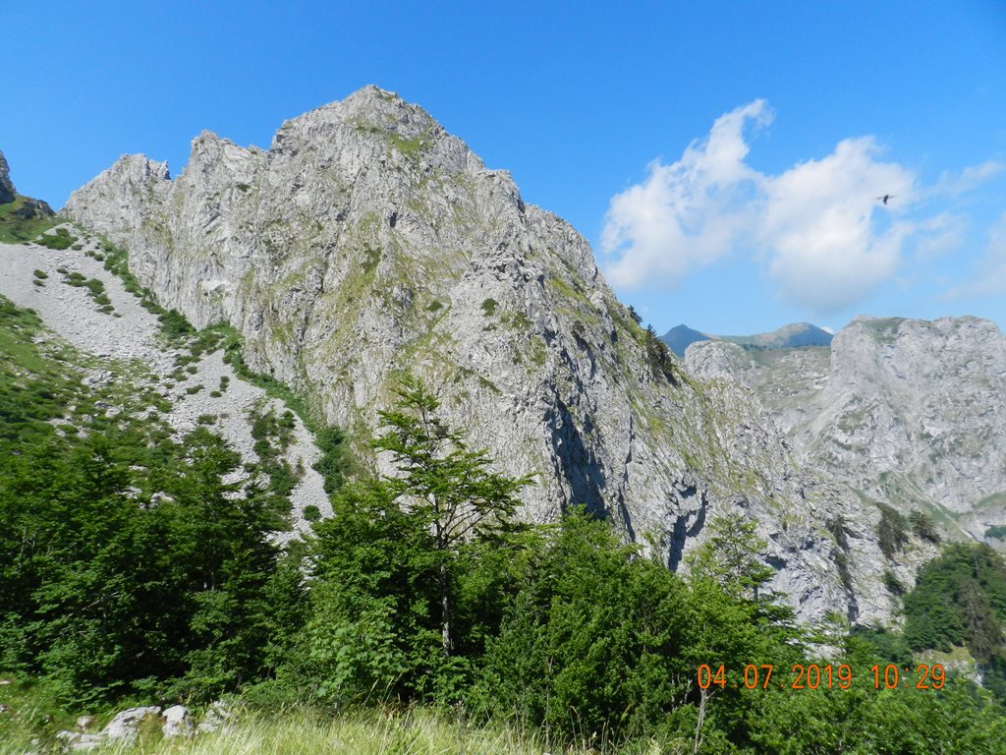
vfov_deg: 58.9
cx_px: 503
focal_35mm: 23
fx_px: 668
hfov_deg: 73.9
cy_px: 378
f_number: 4.5
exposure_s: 1/800
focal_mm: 4
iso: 160
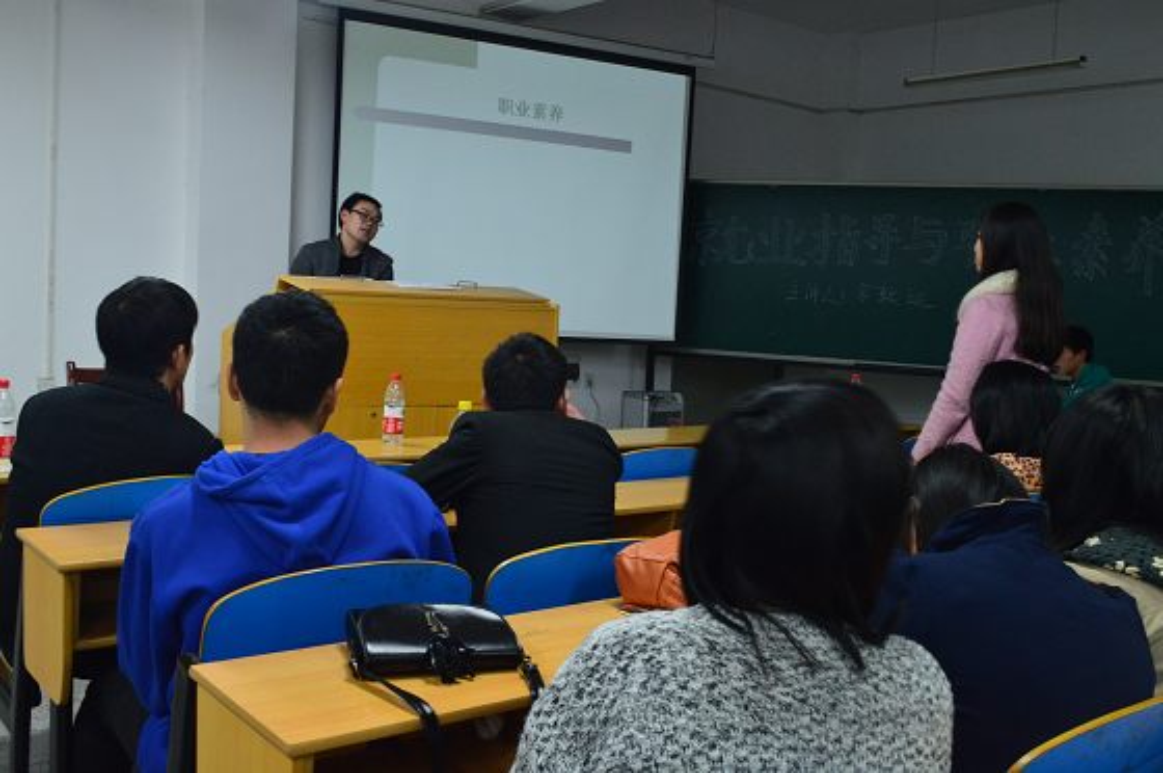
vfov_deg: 39.9
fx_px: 1065
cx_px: 582
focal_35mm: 33
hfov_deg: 57.3
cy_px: 386
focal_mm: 22
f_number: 8
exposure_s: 1/15
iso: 1600
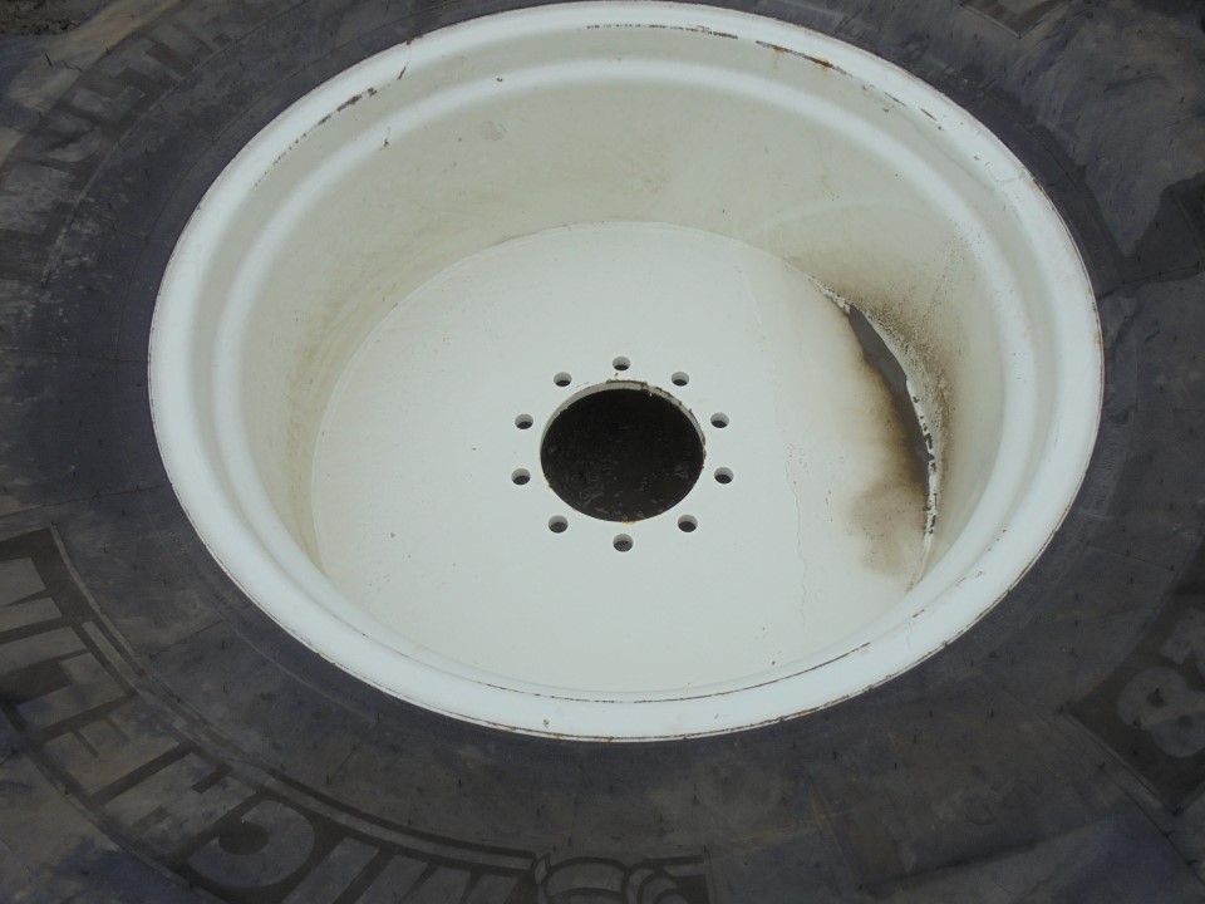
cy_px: 452
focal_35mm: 26
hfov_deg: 67.3
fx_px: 905
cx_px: 602
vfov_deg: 53.1
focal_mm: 4.6
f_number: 3.5
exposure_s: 1/800
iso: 100
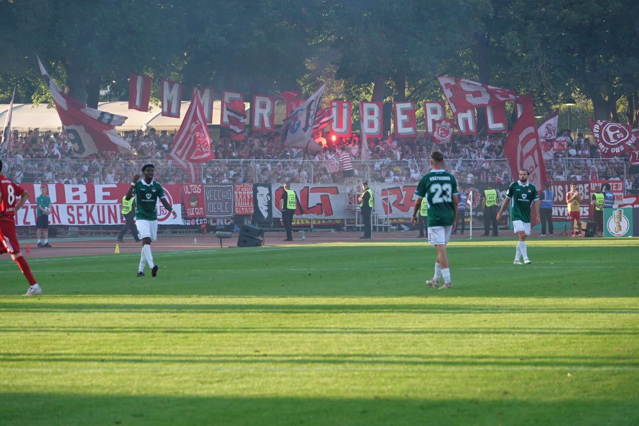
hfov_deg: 10.3
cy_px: 213
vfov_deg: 6.9
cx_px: 320
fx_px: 3550
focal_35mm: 200
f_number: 4
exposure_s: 1/200
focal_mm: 73.24
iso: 200
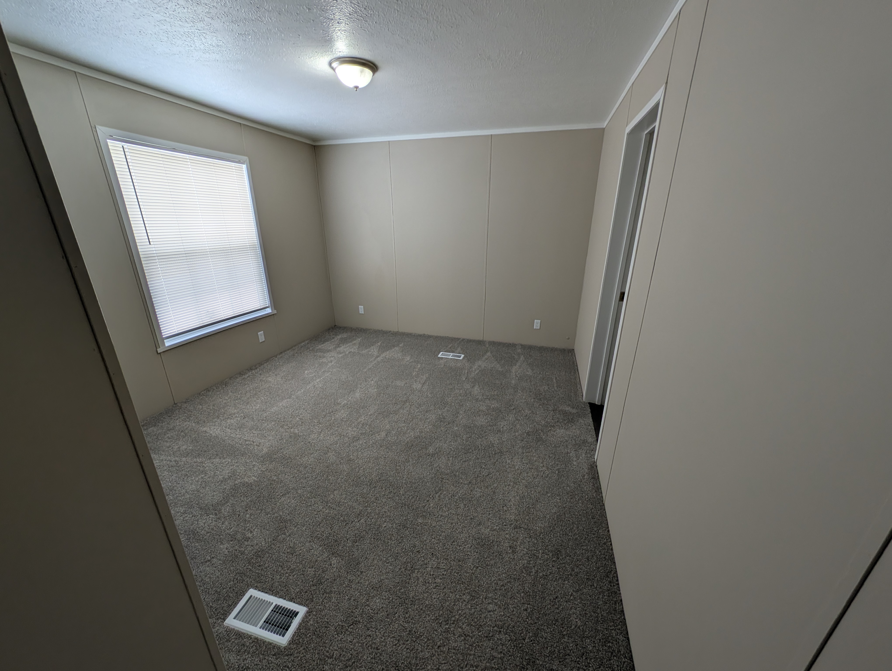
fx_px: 310
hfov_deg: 110.5
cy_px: 336
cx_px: 446
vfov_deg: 94.6
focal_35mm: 12
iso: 58
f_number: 1.95
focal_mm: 2.23
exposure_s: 1/60
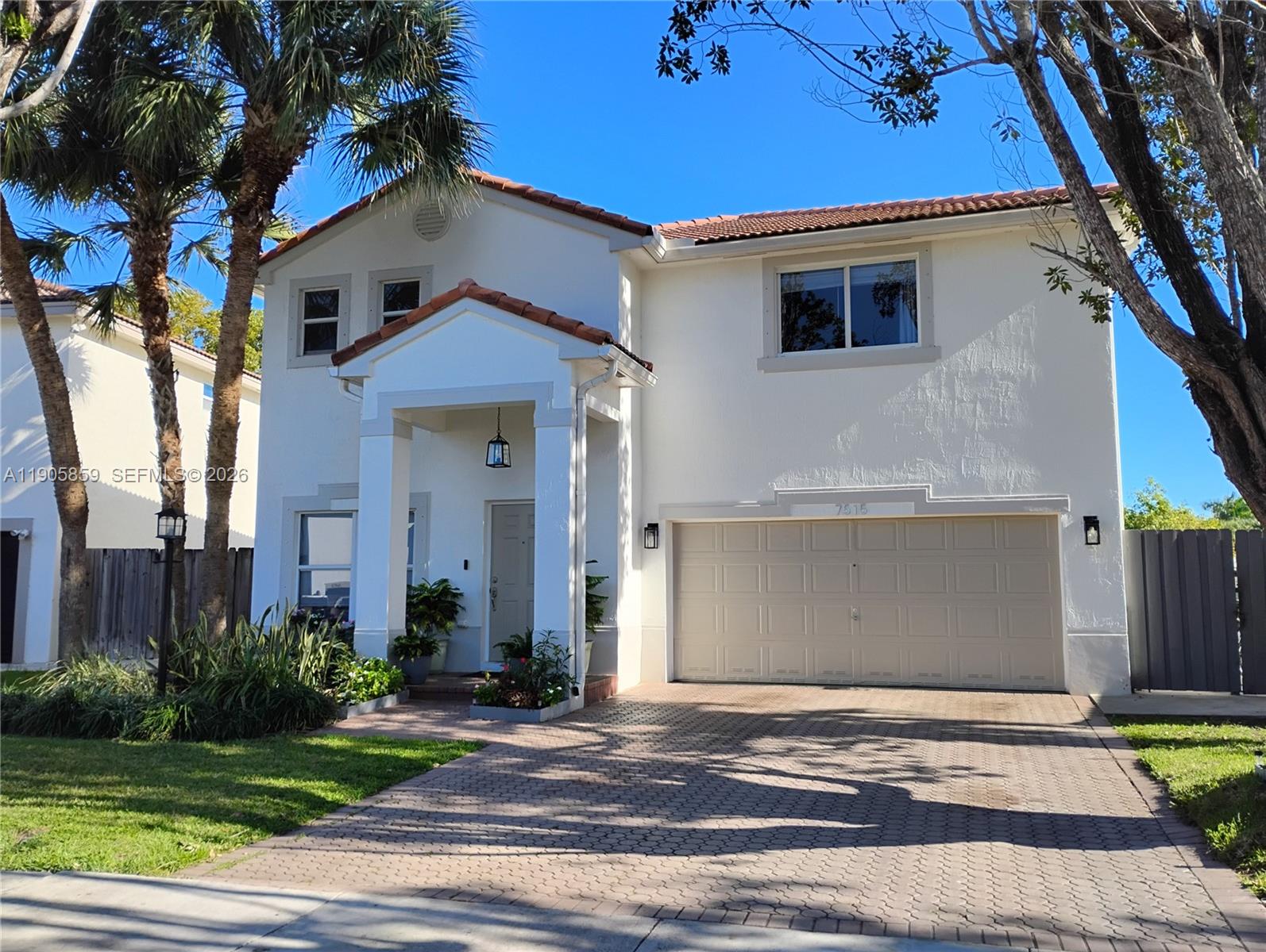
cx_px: 633
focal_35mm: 28
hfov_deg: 63.4
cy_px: 476
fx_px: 1025
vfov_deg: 49.9
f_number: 1.8
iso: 100
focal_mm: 4.26
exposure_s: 1/504
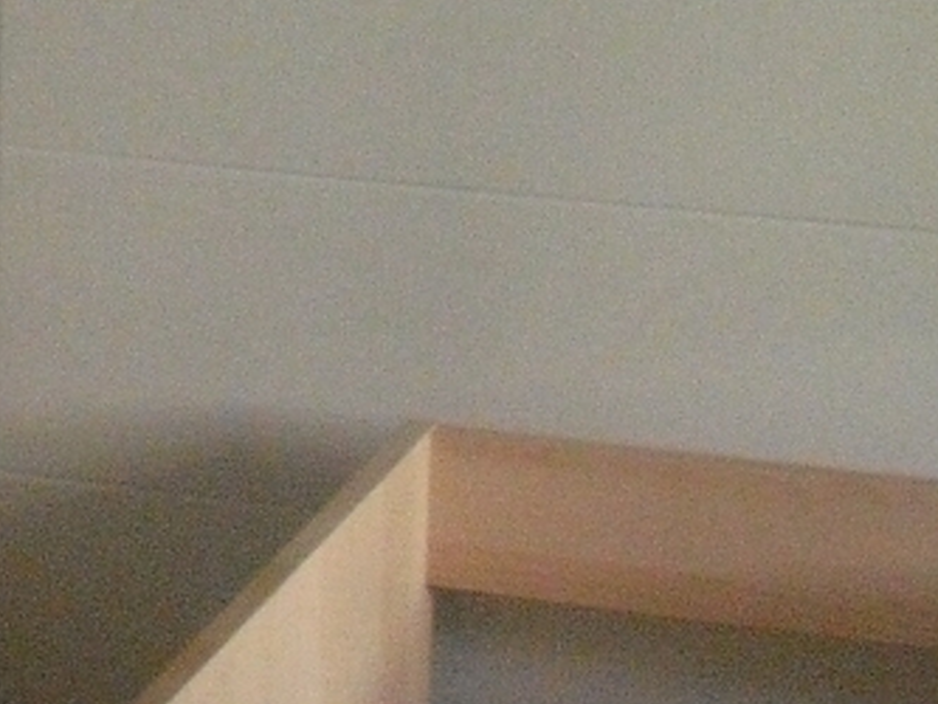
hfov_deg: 14.3
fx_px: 3714
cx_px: 158
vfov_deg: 10.3
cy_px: -515
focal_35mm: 137
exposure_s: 1/80
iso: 800
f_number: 2.8
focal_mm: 6.2
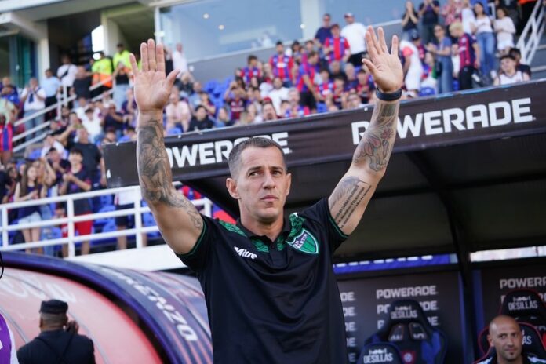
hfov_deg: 21.9
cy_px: 182
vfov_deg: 14.7
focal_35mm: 93
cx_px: 273
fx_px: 1410
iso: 800
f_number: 5.6
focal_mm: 93
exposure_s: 1/640
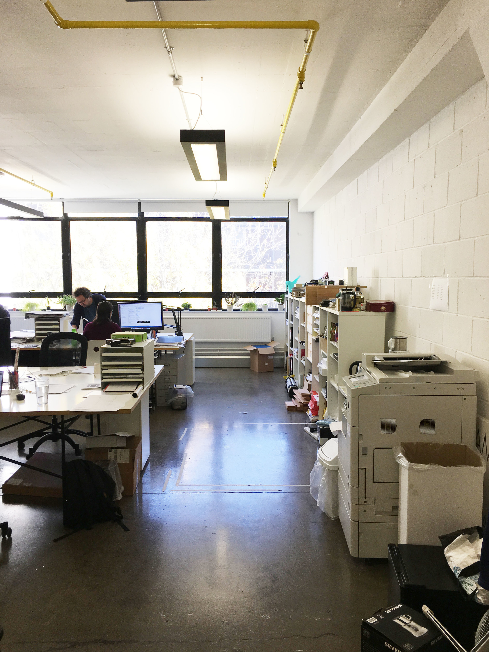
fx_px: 546
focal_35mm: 29
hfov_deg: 48.2
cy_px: 326
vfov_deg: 61.7
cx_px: 244
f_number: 2.2
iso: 32
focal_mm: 4.15
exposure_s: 1/100
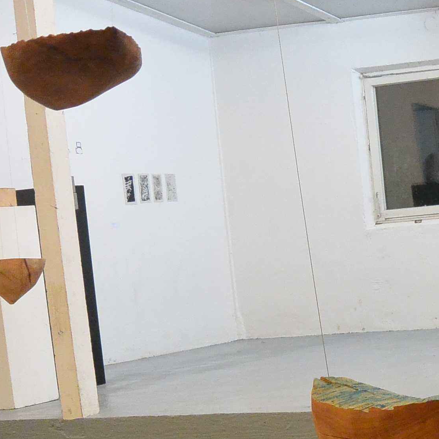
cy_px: 318
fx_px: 1234
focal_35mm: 86
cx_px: 755
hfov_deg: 17.1
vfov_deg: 20.1
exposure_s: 1/60
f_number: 3.5
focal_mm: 11
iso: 1400
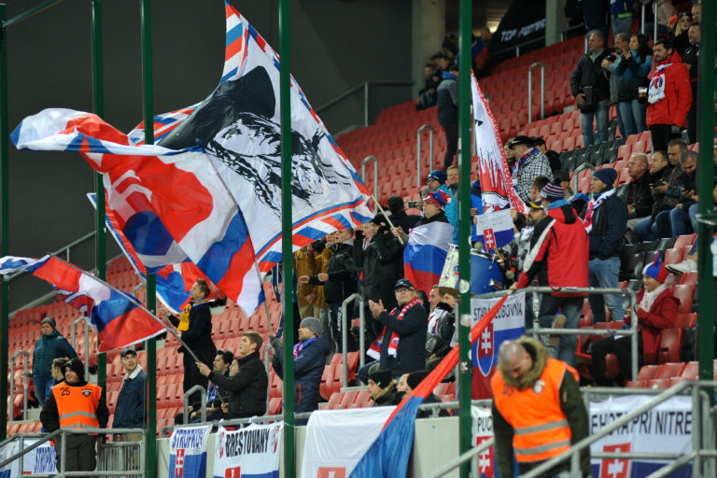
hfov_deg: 10.3
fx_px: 3983
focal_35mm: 200
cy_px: 239
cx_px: 358
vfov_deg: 6.9
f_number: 2.8
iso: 1600
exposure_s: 1/400
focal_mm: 200
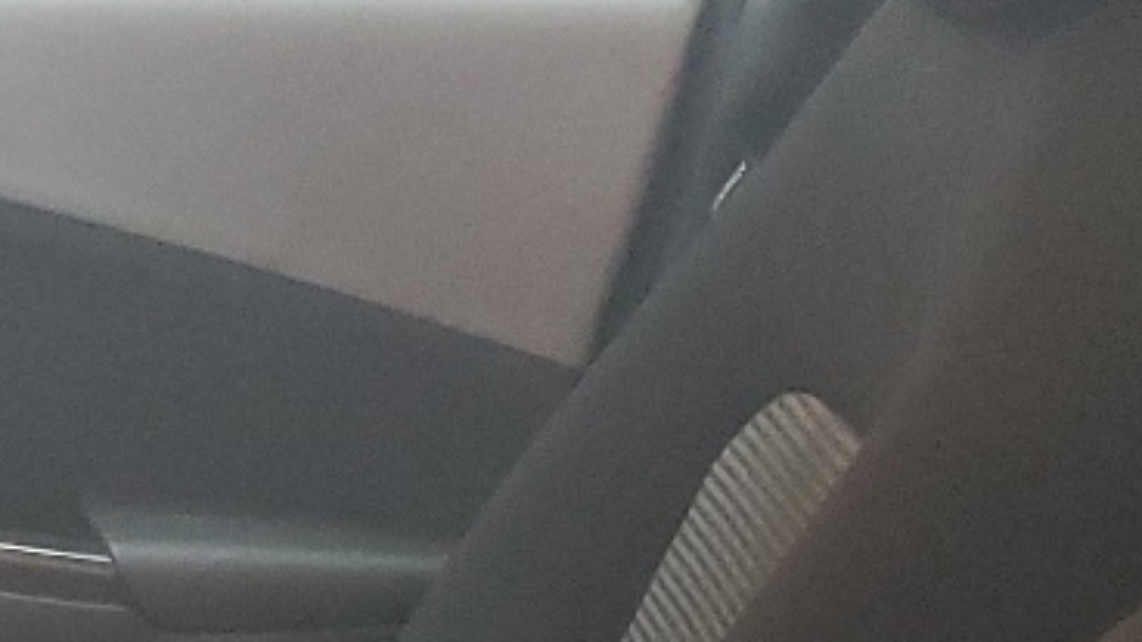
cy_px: 1241
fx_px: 3725
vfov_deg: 9.3
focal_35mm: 123
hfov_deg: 16.9
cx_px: -106
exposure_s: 1/60.2
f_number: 1.5
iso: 402
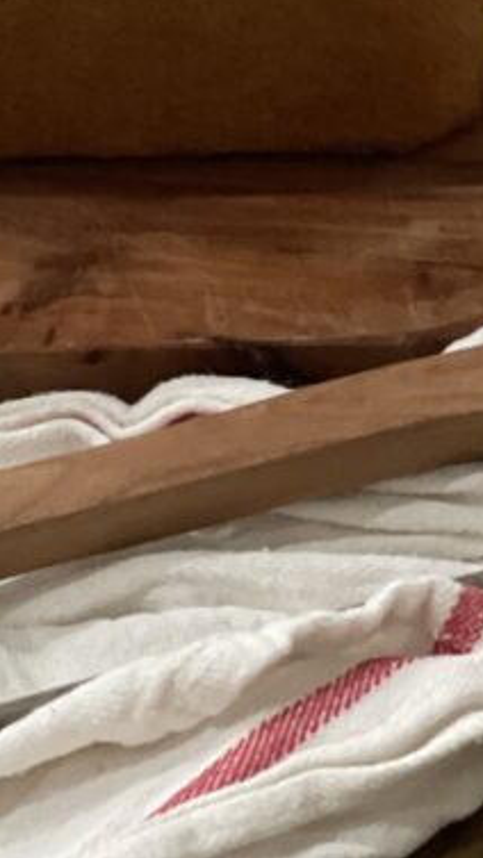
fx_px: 3507
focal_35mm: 154
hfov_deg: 7.9
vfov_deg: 13.4
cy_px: -269
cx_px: 71
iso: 500
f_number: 2
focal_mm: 6
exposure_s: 1/24
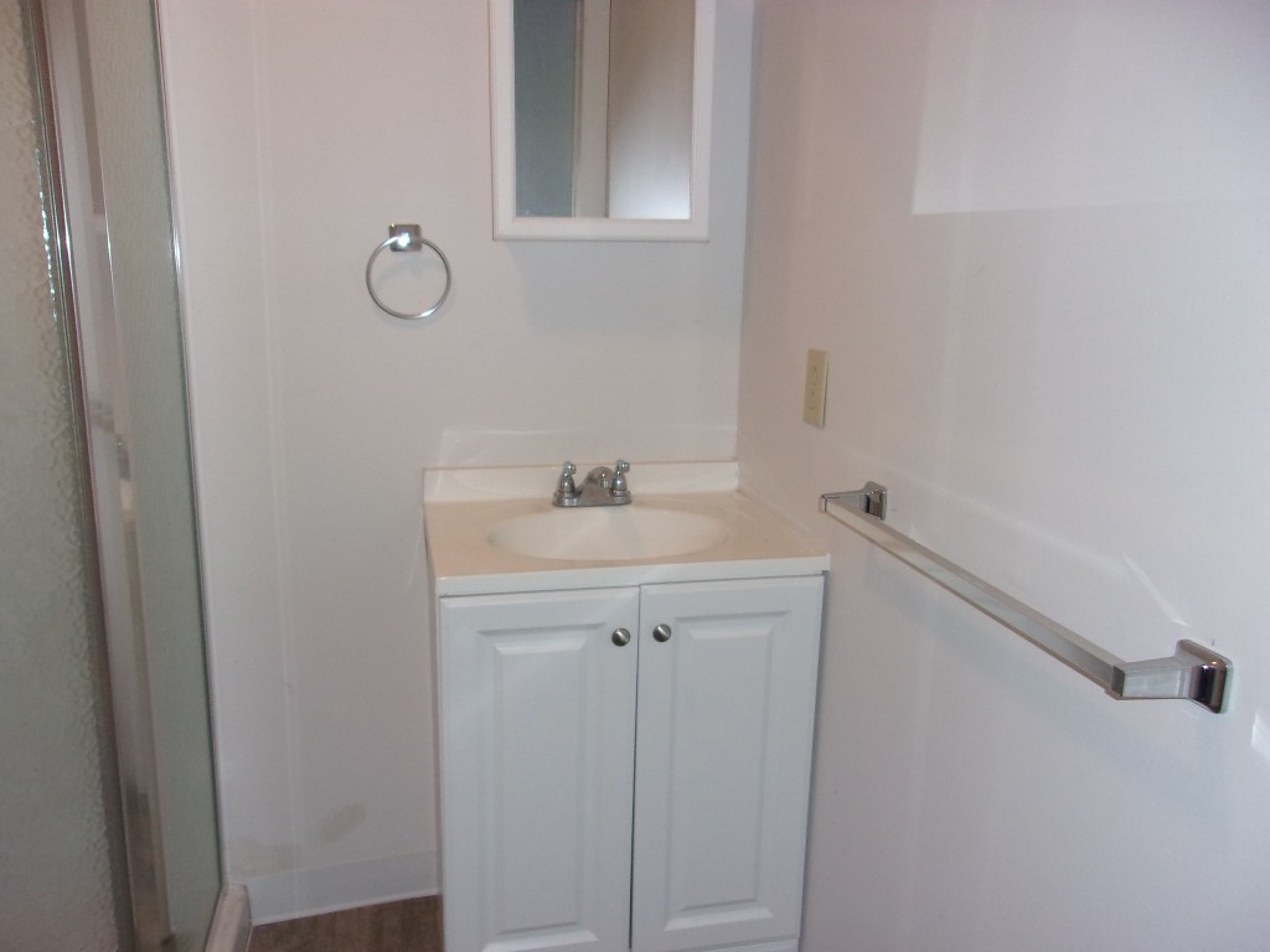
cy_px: 476
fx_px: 991
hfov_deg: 65.3
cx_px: 635
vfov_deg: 51.4
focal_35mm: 27
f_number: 3
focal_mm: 4.9
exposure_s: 1/34
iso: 200
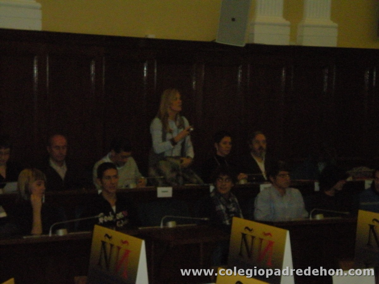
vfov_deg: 17.0
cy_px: 142
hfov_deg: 22.5
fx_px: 953
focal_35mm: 87
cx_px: 190
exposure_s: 1/125
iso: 800
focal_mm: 14.3
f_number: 5.1
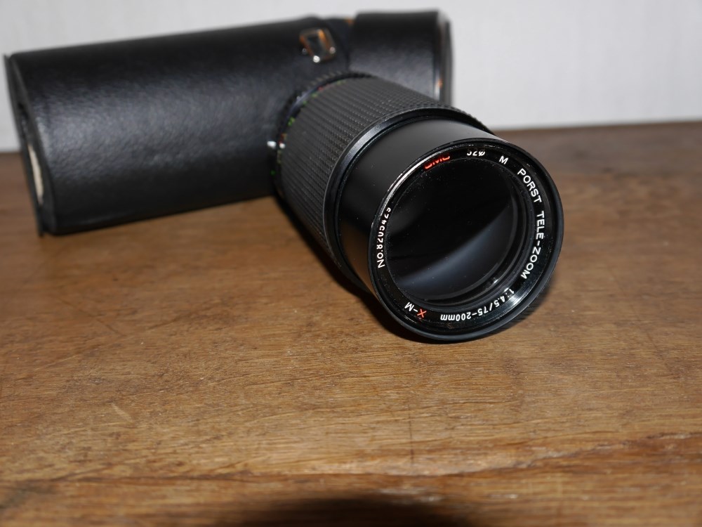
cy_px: 264
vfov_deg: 34.3
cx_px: 351
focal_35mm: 42
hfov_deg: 44.8
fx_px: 852
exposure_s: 1/60
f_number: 5
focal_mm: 21
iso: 320
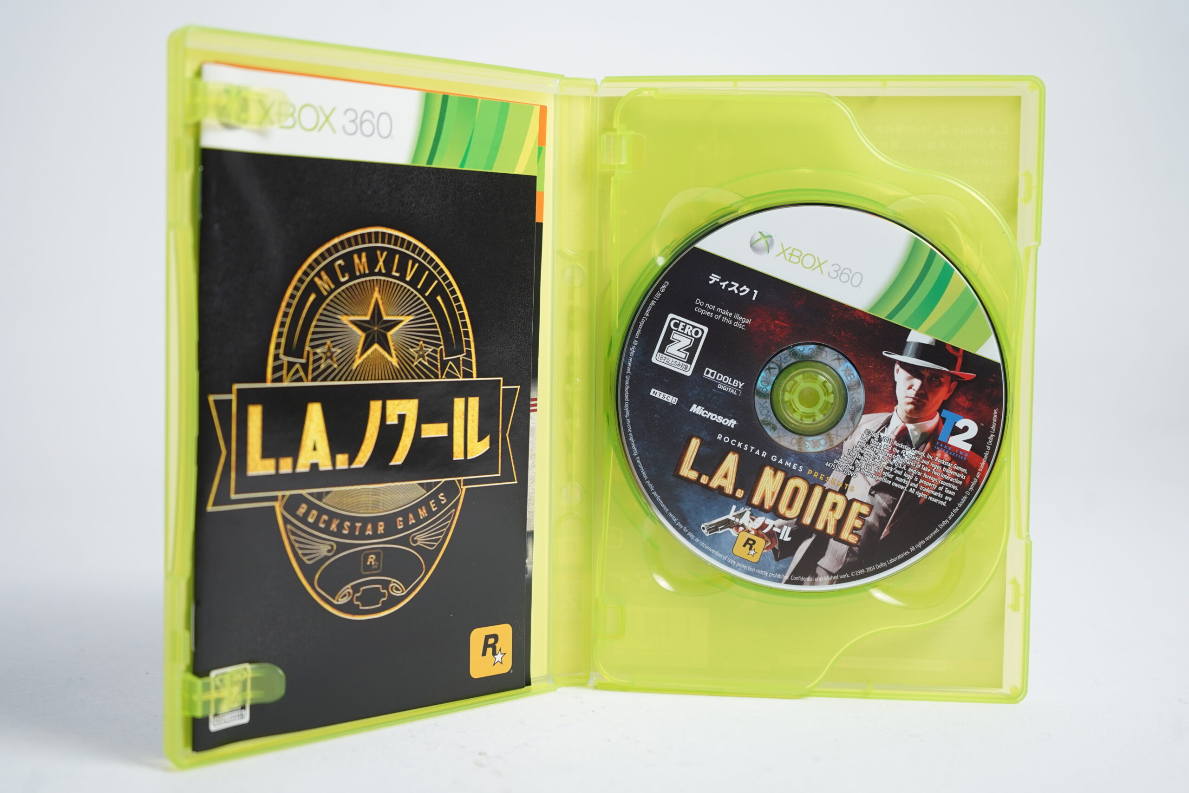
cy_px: 396
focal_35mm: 44
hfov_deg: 44.5
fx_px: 1453
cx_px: 594
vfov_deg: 30.5
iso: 400
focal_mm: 44
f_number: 4.5
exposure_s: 1/50
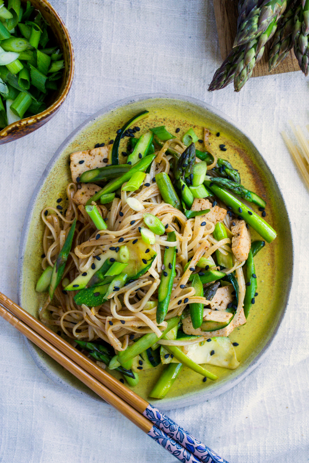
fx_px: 869
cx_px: 154
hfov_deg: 20.2
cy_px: 232
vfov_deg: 29.9
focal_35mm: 68
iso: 400
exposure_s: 1/125
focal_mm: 45
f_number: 5.6
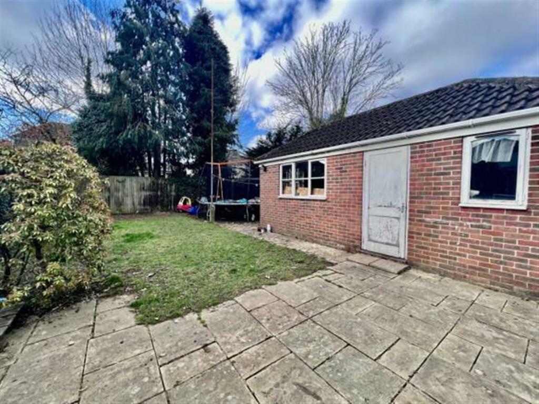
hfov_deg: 106.2
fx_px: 202
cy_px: 202
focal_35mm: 13
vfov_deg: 89.9
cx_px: 270
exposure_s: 1/378
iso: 32
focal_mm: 1.57
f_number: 1.8
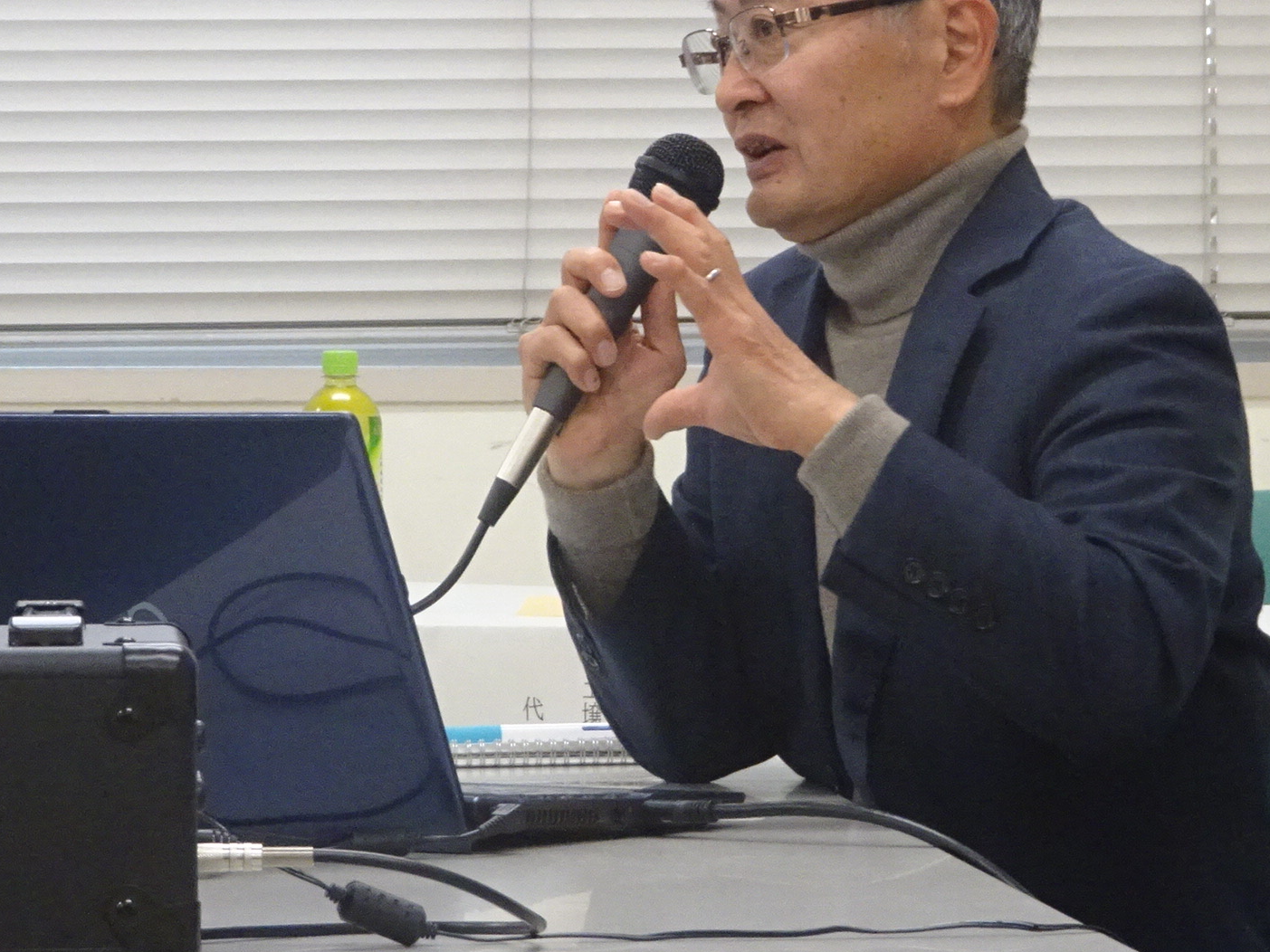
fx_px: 7117
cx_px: 794
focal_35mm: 194
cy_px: 395
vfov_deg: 7.7
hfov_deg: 10.2
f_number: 5
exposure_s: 1/50
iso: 800
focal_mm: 17.97
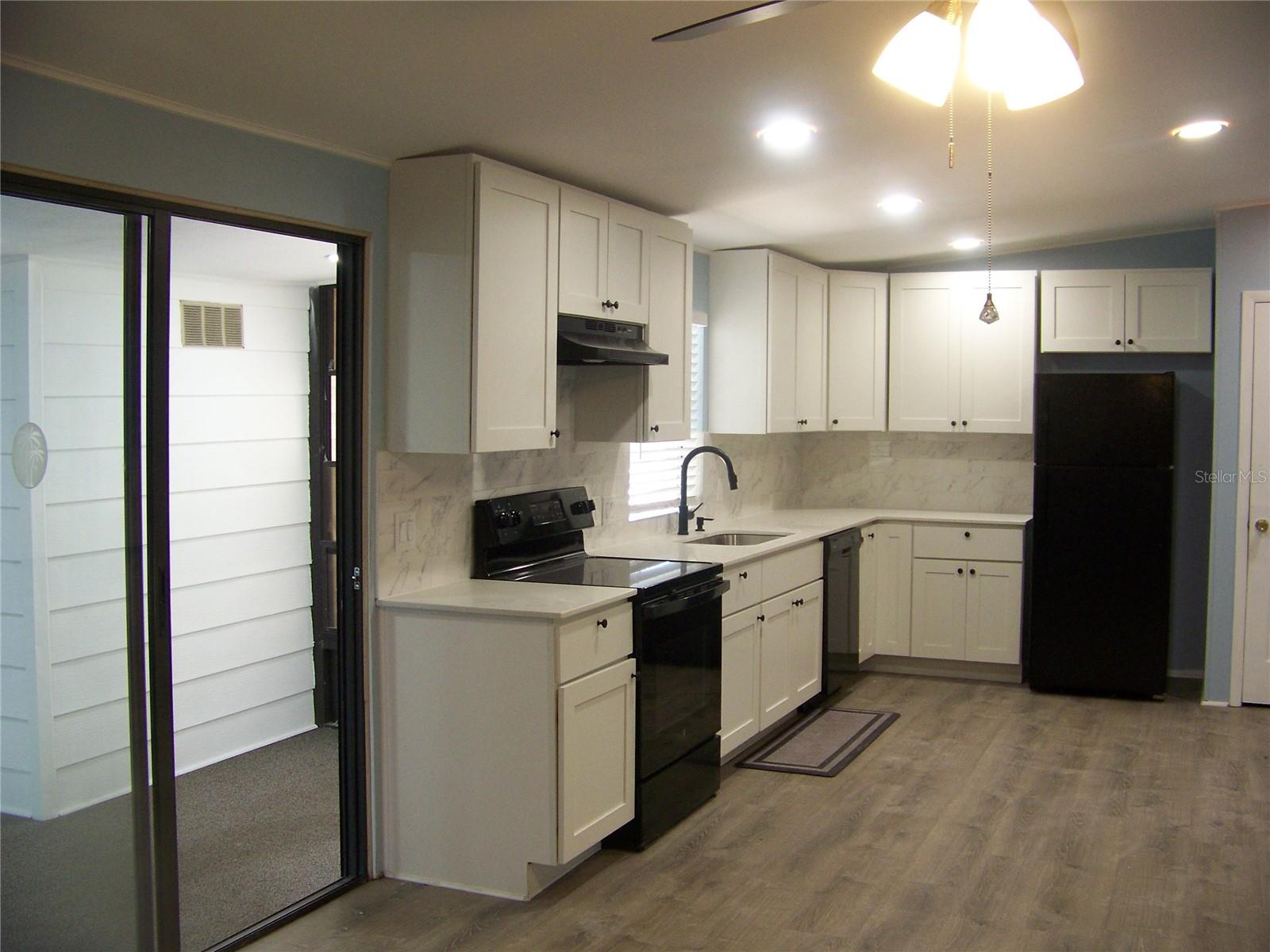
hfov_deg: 51.4
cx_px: 635
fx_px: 1321
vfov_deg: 39.7
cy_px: 476
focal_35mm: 36
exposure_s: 1/30
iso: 125
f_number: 2.8
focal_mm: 5.85
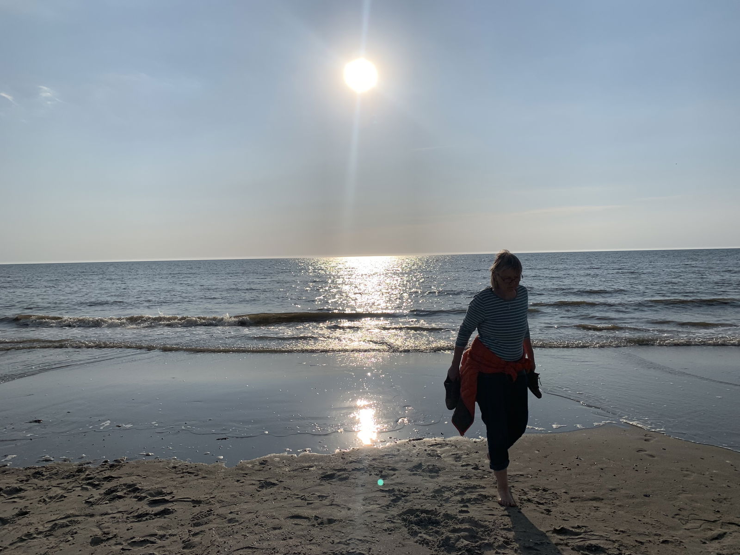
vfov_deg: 53.1
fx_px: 556
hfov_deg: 67.3
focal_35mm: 26
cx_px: 370
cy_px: 278
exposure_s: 1/15385
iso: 25
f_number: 1.8
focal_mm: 4.25
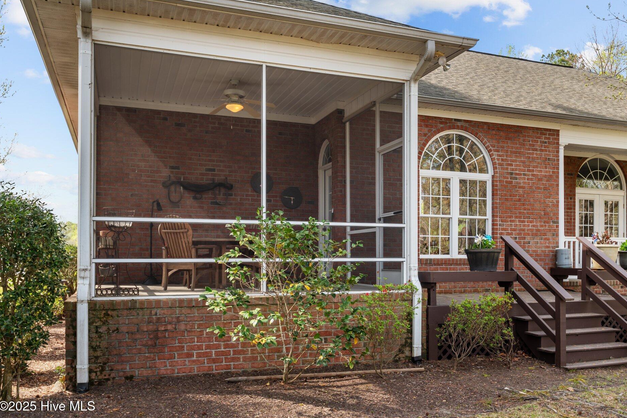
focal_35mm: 32
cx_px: 343
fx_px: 557
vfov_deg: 41.1
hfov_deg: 58.6
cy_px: 197
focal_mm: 29
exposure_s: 1/160
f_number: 8
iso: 250
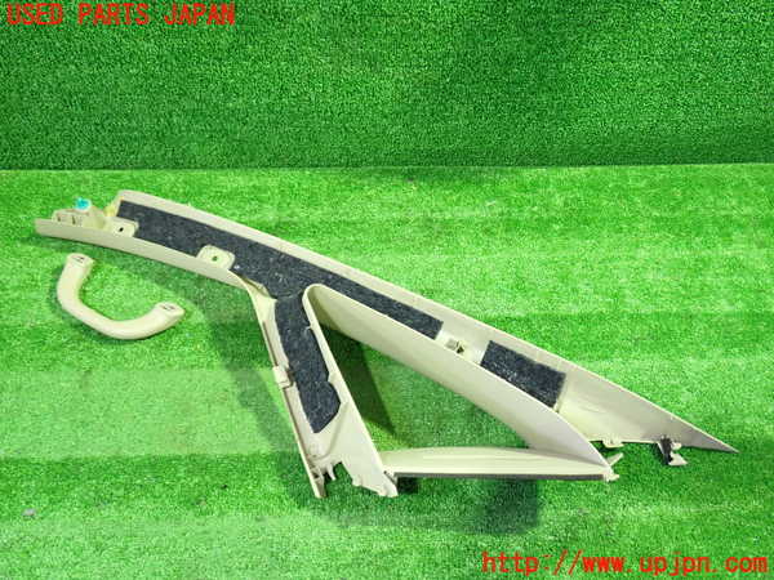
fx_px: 716
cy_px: 290
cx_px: 387
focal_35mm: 32
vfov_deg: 44.2
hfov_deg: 56.8
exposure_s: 1/25
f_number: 2.4
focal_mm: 5.79
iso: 800
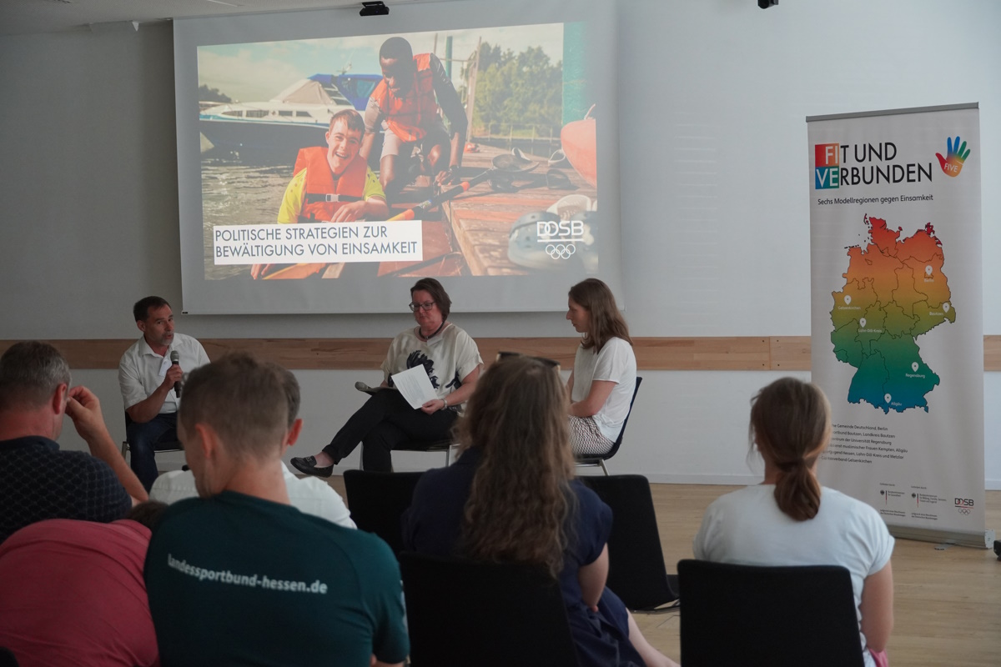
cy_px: 334
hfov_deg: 29.9
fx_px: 1877
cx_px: 500
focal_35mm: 68
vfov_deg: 20.2
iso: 2000
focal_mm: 45
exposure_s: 1/160
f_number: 5
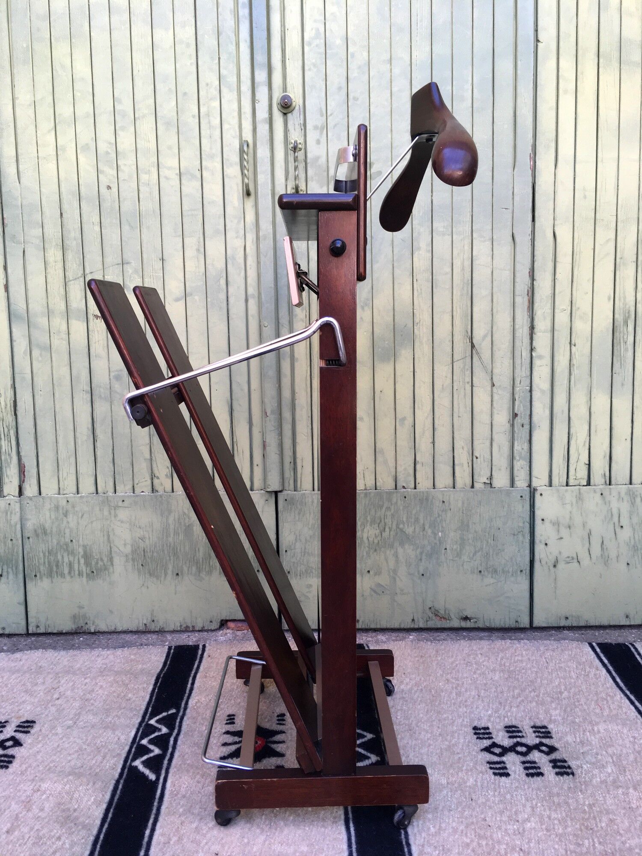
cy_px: 428
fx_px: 717
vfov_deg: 61.7
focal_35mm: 29
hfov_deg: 48.2
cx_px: 321
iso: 32
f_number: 2.2
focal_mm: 4.15
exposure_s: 1/100
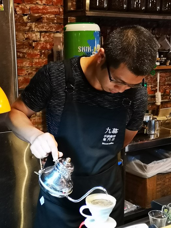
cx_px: 83
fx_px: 356
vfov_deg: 35.5
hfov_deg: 27.0
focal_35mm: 54
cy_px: 116
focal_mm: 3.95
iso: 320
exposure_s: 1/25
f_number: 1.8
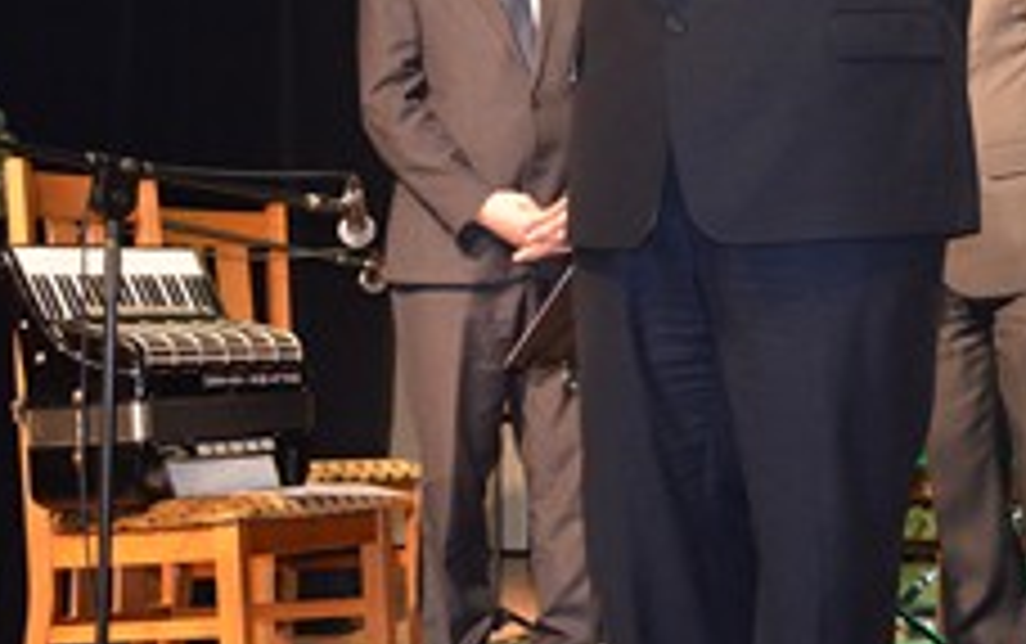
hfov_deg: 18.9
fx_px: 2995
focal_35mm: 107
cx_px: 1026
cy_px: 128
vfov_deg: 12.2
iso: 2500
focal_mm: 32
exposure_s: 1/60
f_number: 4.8
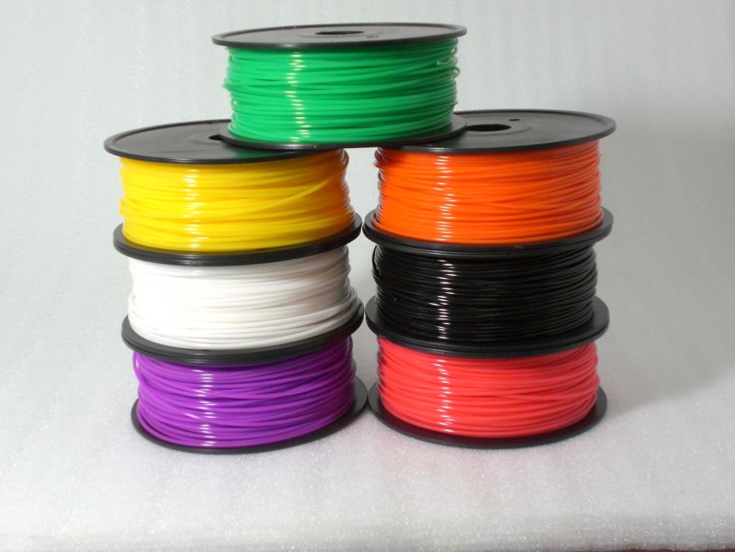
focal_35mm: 51
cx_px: 368
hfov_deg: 37.5
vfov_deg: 28.6
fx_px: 1083
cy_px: 276
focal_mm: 8.44
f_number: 3.6
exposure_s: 1/40
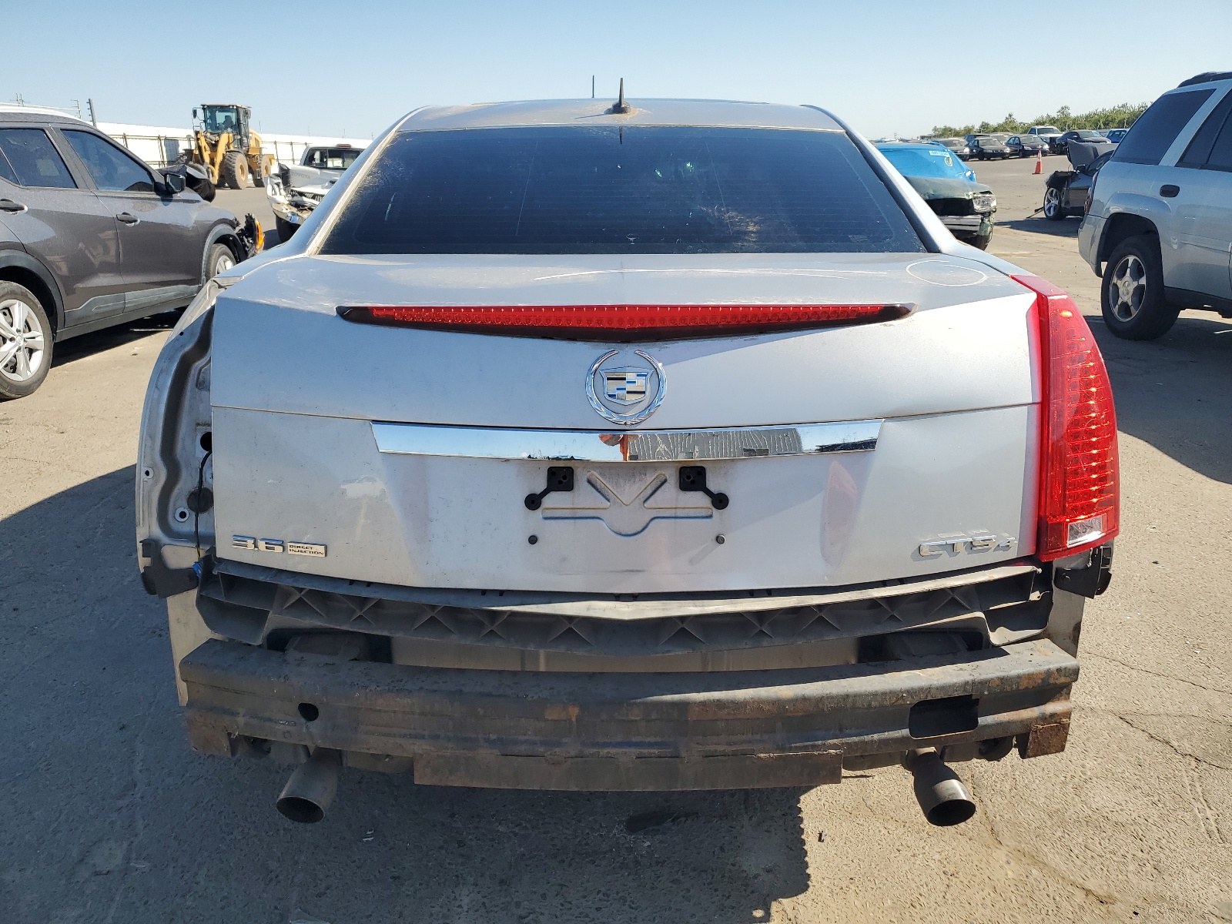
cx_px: 616
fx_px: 925
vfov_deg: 53.1
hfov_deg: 67.3
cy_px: 462
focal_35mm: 26
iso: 50
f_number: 1.5
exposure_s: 1/2000
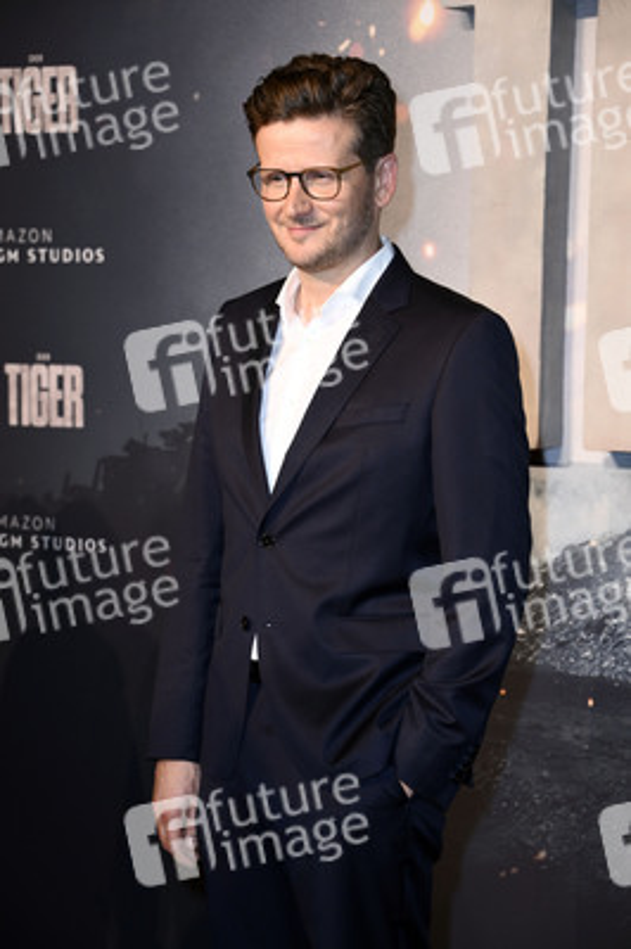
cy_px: 474
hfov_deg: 13.9
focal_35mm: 98
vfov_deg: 20.8
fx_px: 2581
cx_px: 316
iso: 640
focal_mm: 98
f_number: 5.6
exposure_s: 1/200
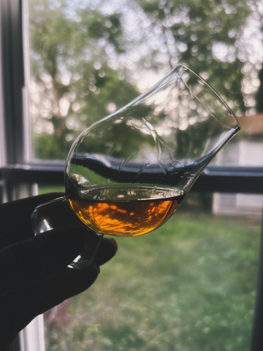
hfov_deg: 53.1
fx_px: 263
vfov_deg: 67.3
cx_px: 132
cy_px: 176
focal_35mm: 26
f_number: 1.6
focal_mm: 5.96
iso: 125
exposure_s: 1/128
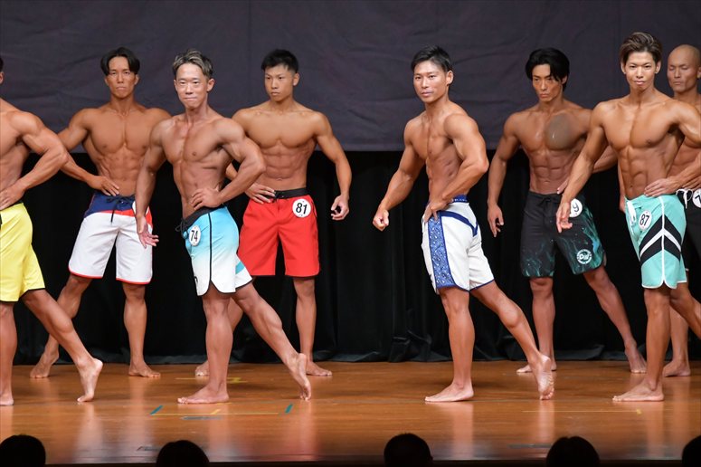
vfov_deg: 5.4
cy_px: 234
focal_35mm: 255
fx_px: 4963
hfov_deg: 8.1
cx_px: 350
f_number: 5.6
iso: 5000
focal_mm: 170
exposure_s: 1/400
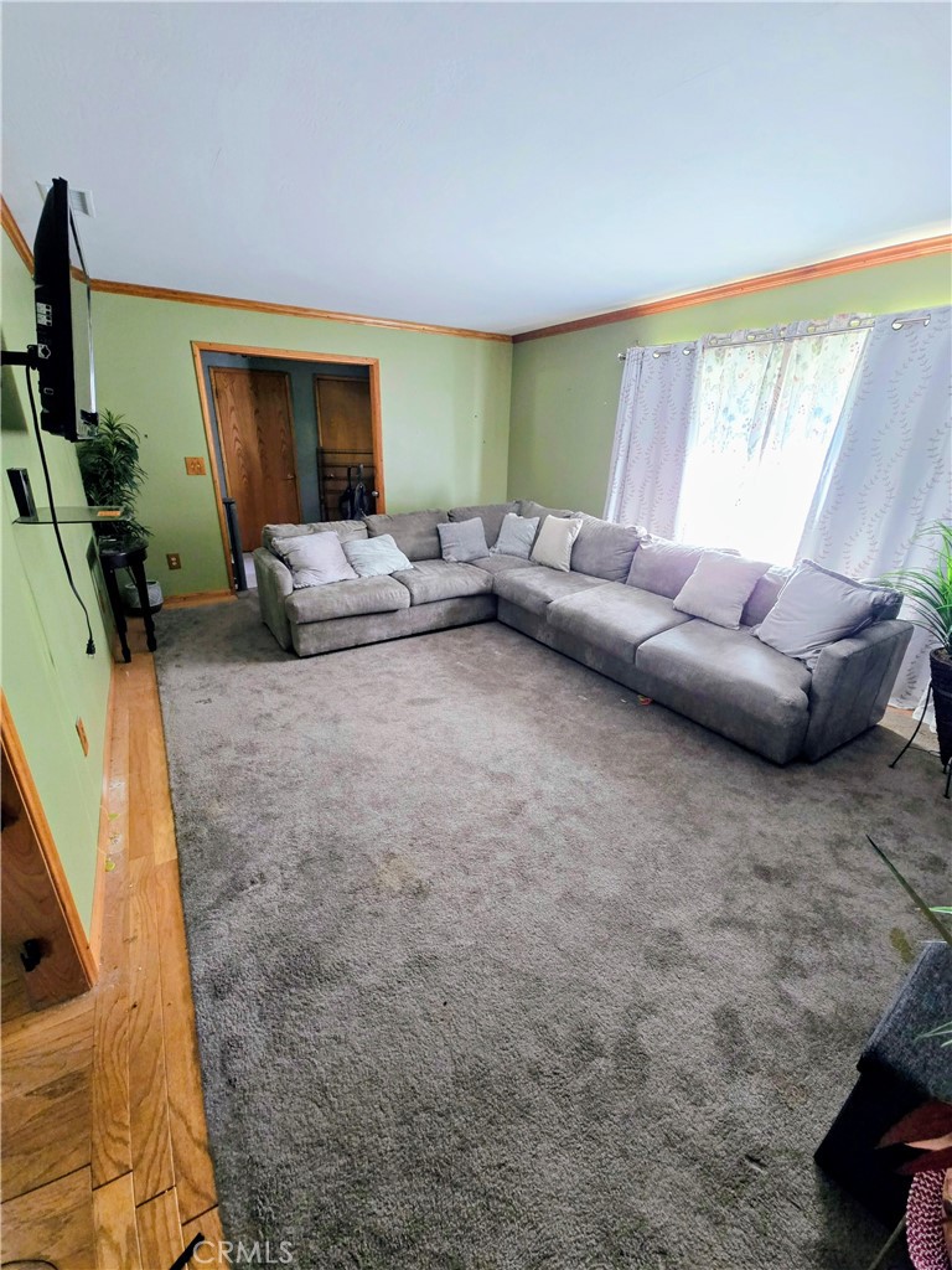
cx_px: 476
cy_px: 635
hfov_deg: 89.9
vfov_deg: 106.2
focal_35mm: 13
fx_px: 477
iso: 250
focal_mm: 2.2
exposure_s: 1/60
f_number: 2.2
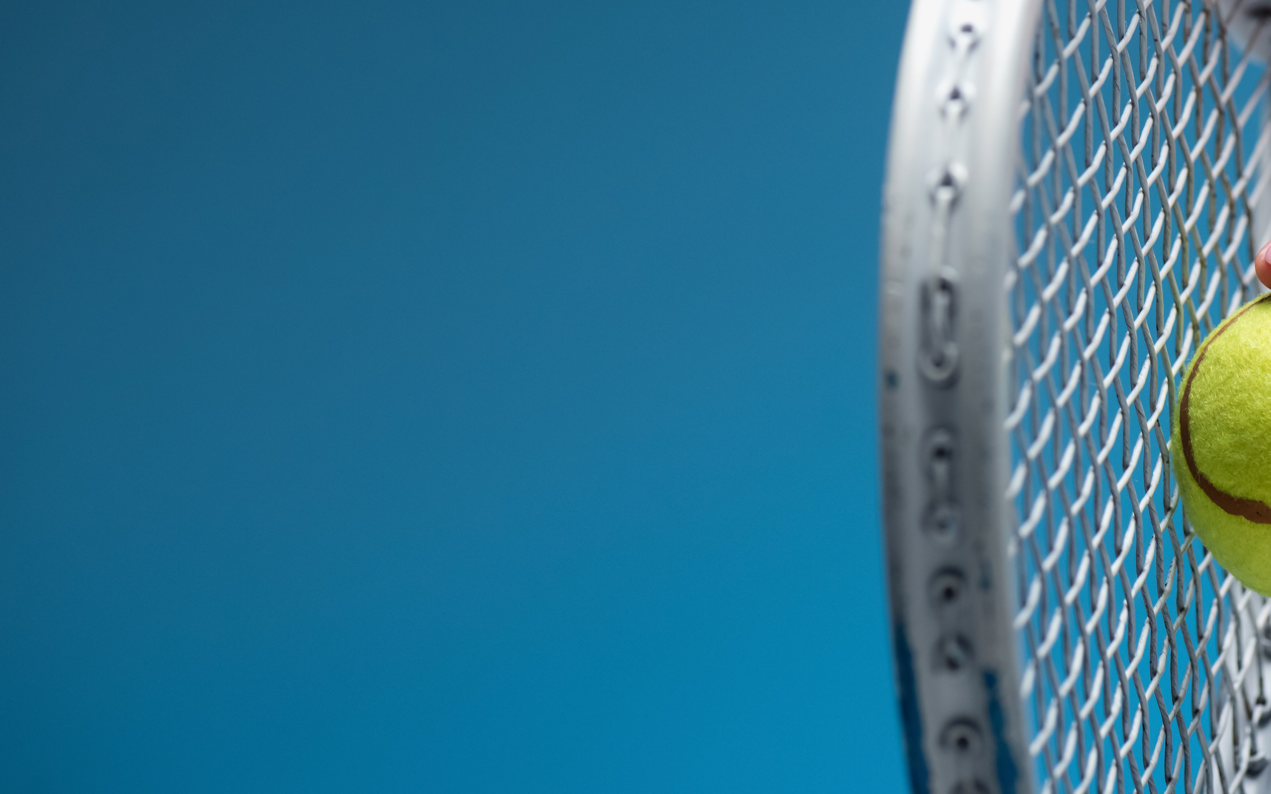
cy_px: 299
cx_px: 883
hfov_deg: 11.9
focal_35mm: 175
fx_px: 6062
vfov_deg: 7.5
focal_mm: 105
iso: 200
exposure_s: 1/200
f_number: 6.3
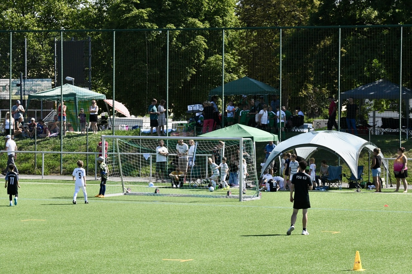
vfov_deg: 11.0
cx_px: 206
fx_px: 1430
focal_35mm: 125
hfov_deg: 16.4
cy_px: 137
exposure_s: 1/1250
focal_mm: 125
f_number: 18
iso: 3200
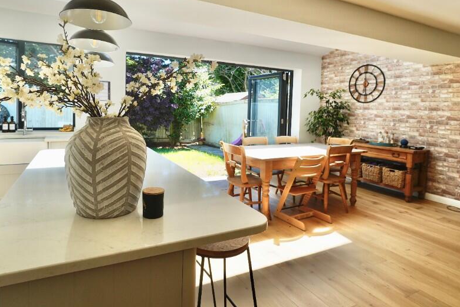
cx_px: 206
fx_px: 277
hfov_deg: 79.2
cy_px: 121
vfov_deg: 57.5
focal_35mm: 22
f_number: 4
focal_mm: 11
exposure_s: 1/160
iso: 100
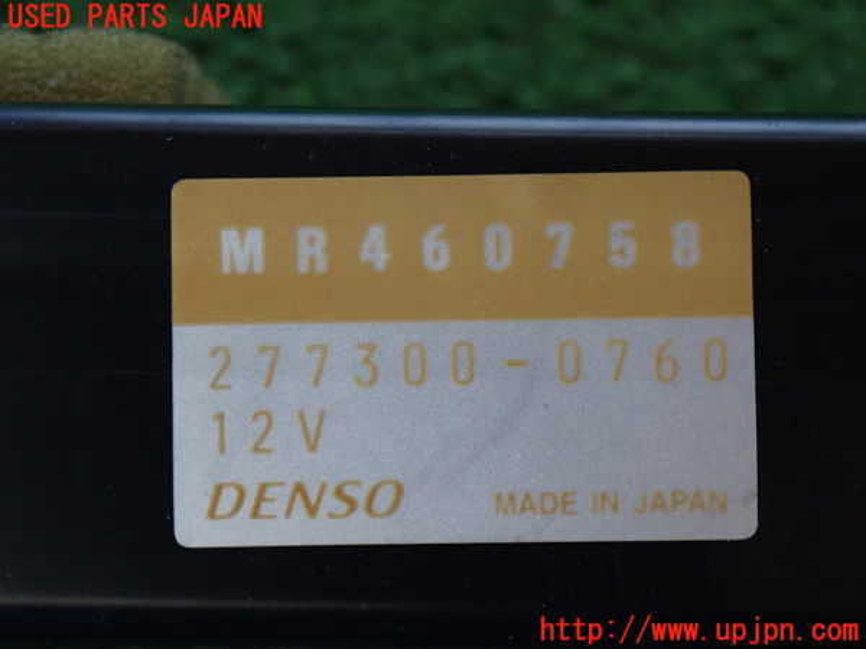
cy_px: 324
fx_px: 2502
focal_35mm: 100
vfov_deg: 14.8
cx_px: 433
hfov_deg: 19.6
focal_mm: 18
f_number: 4.9
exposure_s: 1/30
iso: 800
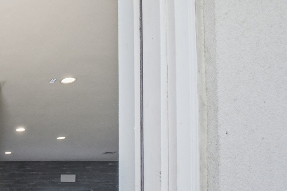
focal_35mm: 39
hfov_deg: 35.8
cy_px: 216
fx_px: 311
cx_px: -75
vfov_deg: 30.2
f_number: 13
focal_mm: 10
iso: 250
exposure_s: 1/400
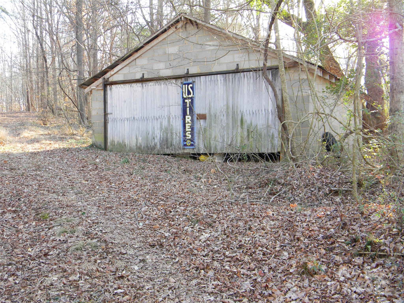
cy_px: 152
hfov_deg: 45.8
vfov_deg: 35.1
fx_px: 479
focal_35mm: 41
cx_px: 202
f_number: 3.8
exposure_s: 1/32.7
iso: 80
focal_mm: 7.3
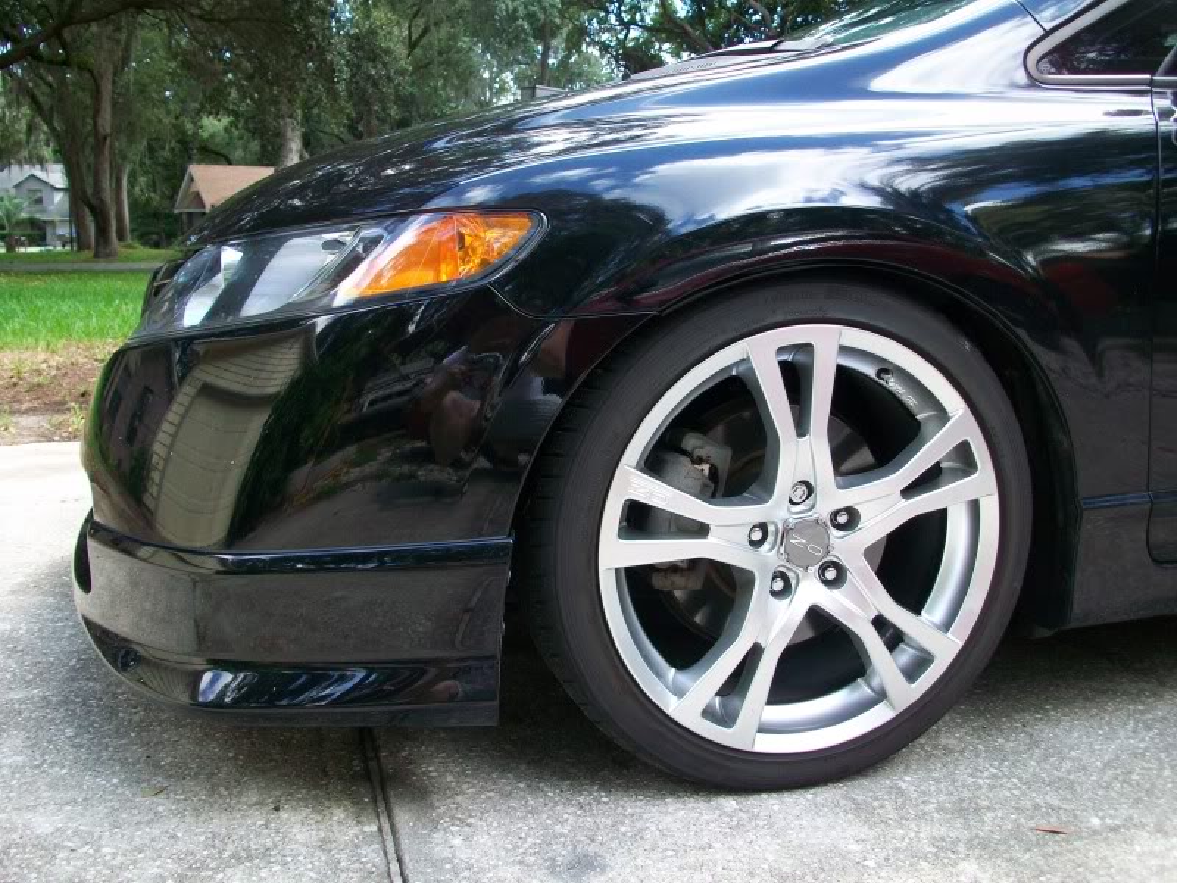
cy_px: 442
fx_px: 1088
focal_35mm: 32
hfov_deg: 56.8
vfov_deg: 44.2
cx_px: 588
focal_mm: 5.7
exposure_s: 1/80
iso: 64
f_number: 2.8
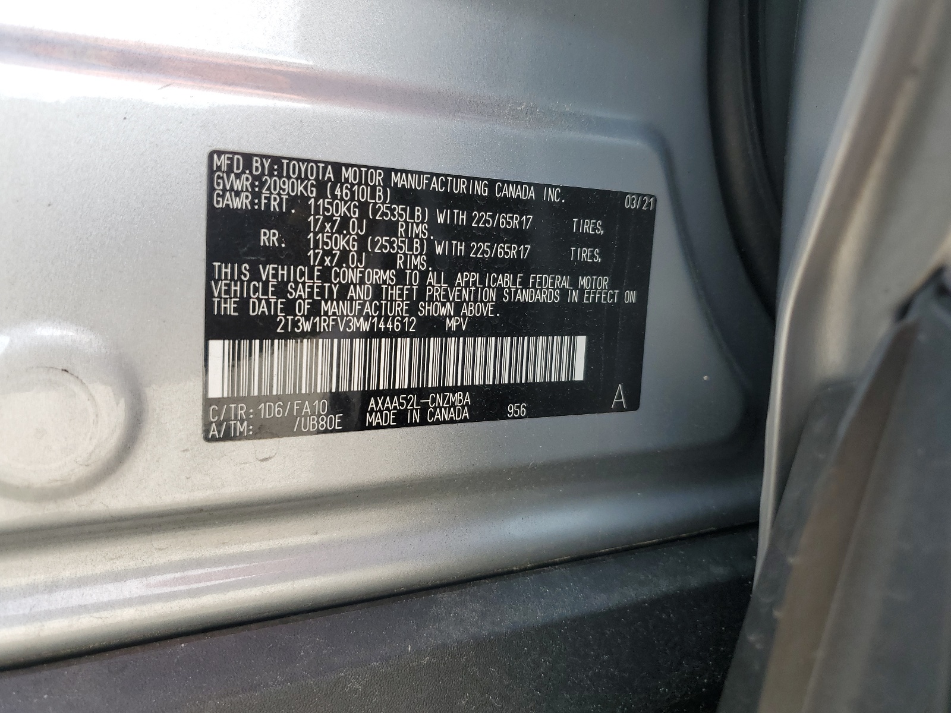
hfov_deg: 67.3
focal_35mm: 26
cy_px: 356
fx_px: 714
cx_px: 476
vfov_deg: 53.1
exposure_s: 1/370
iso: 50
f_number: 1.5
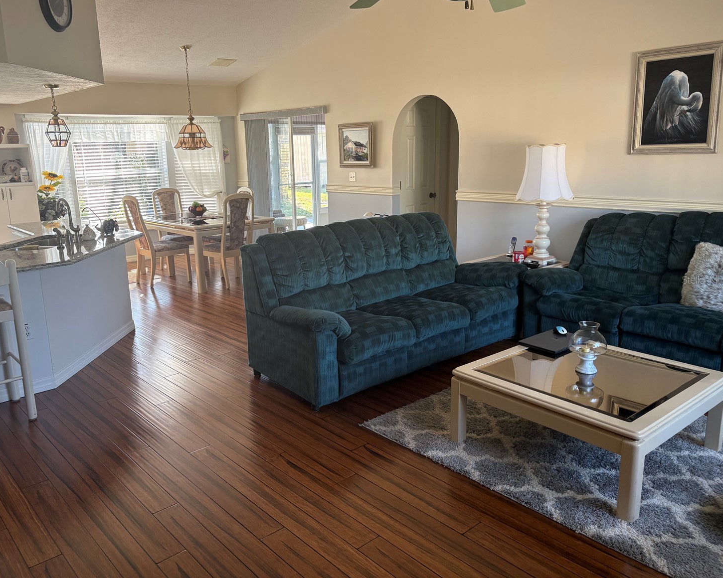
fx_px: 599
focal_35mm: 28
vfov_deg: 51.5
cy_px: 280
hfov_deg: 62.1
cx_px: 330
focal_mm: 5.96
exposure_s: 1/124
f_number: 1.6
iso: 100
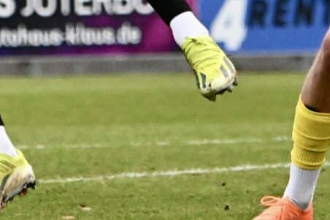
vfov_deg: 1.5
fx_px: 8302
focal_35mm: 906
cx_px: 35
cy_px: -162
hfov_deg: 2.3
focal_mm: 200
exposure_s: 1/1600
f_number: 5.3
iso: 8000
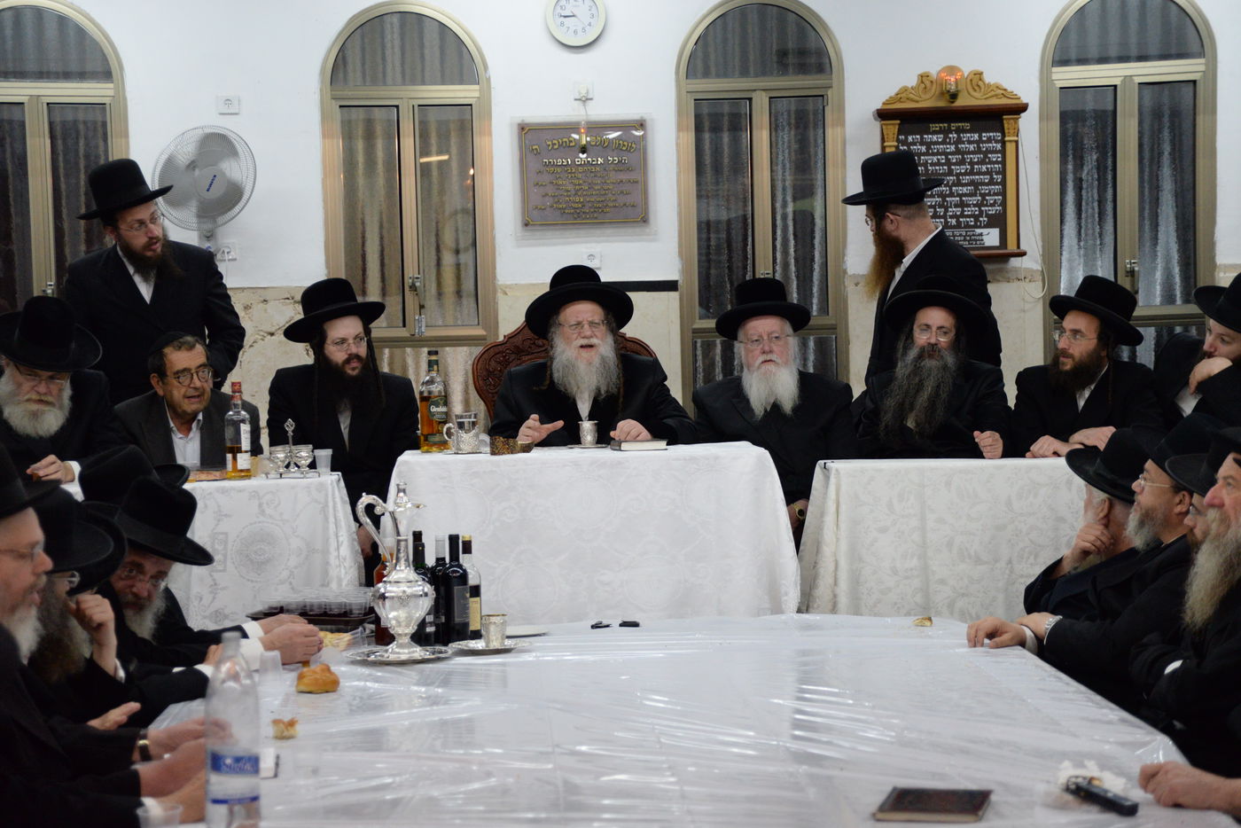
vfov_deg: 16.7
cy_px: 414
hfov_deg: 24.8
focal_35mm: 82
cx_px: 620
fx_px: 2827
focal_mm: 82
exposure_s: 1/500
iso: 4000
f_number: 5
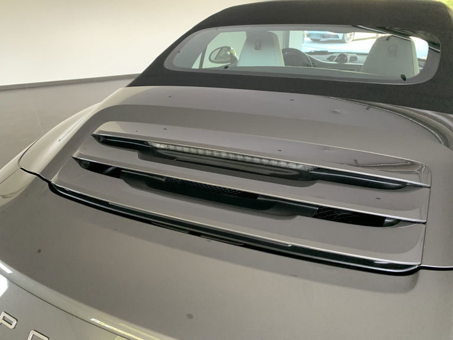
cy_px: 170
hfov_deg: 67.3
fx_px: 340
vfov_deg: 53.1
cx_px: 226
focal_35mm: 26
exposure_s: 1/60
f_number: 1.8
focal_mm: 4.25
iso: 320
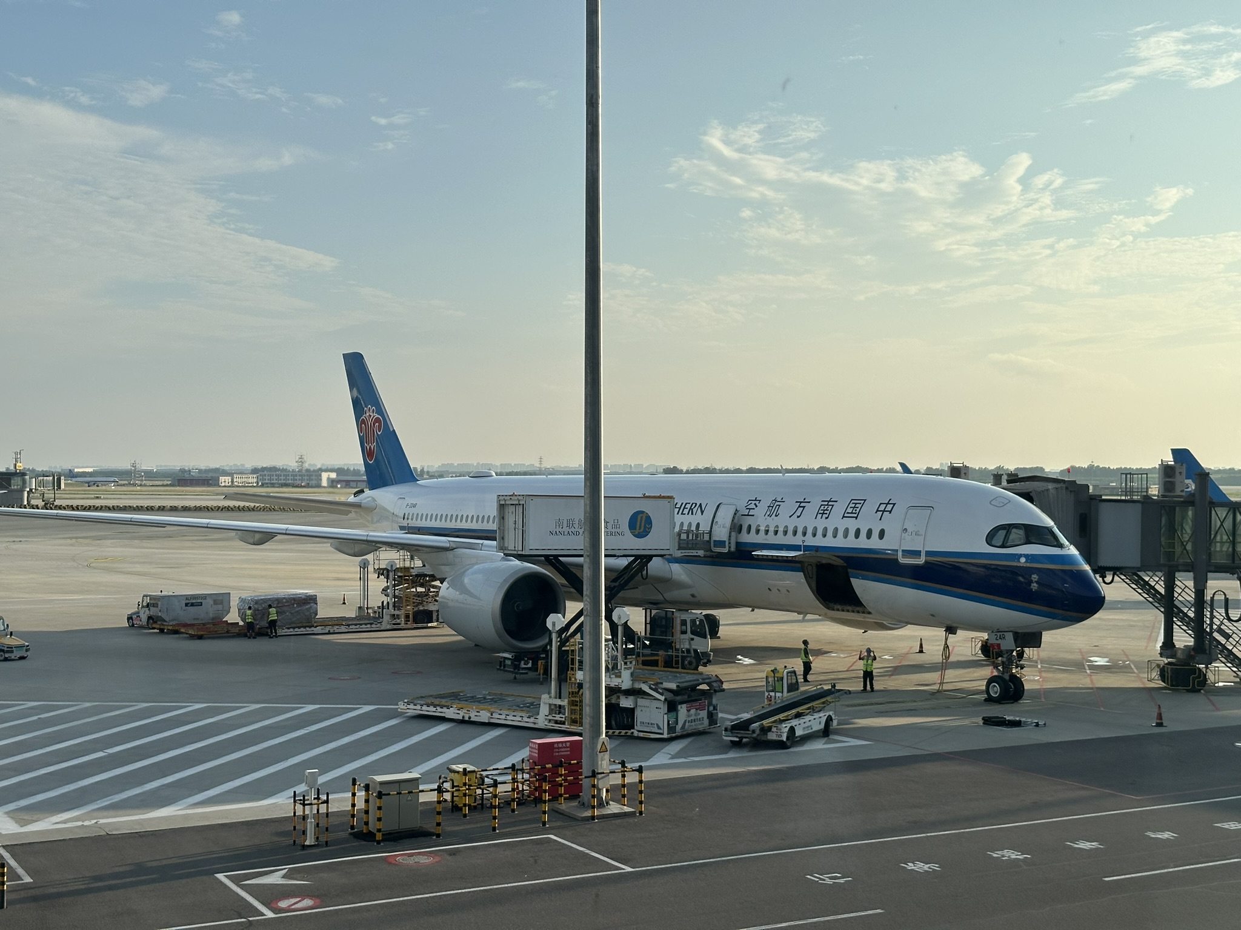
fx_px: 1721
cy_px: 465
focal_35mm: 48
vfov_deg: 30.3
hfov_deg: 39.7
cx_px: 620
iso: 64
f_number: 1.78
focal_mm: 6.86
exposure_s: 1/4016
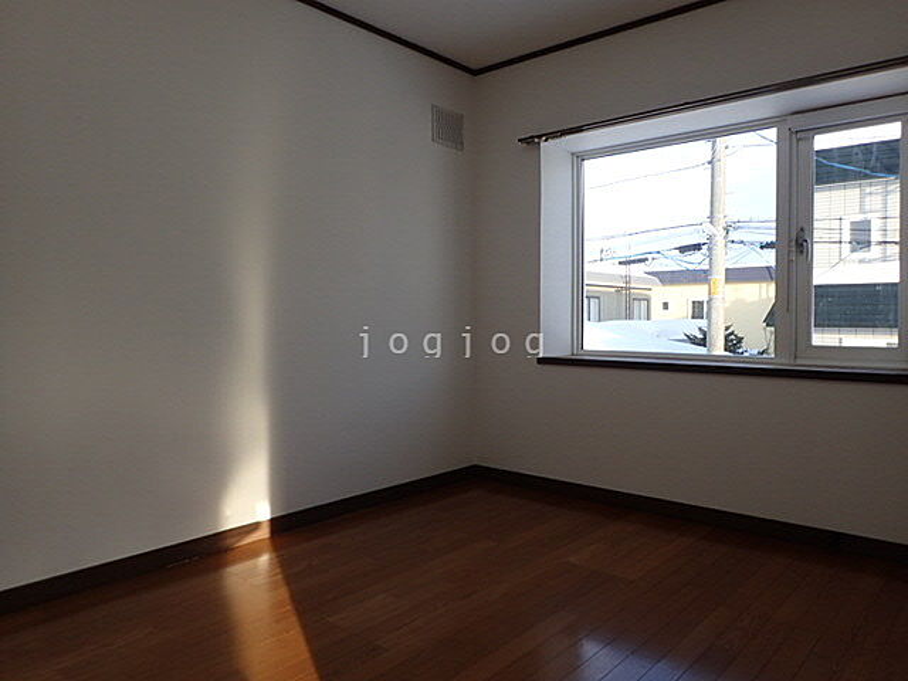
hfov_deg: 69.4
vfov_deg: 54.9
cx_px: 454
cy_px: 340
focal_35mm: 25
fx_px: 656
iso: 100
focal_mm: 4.5
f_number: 2.8
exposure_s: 1/200
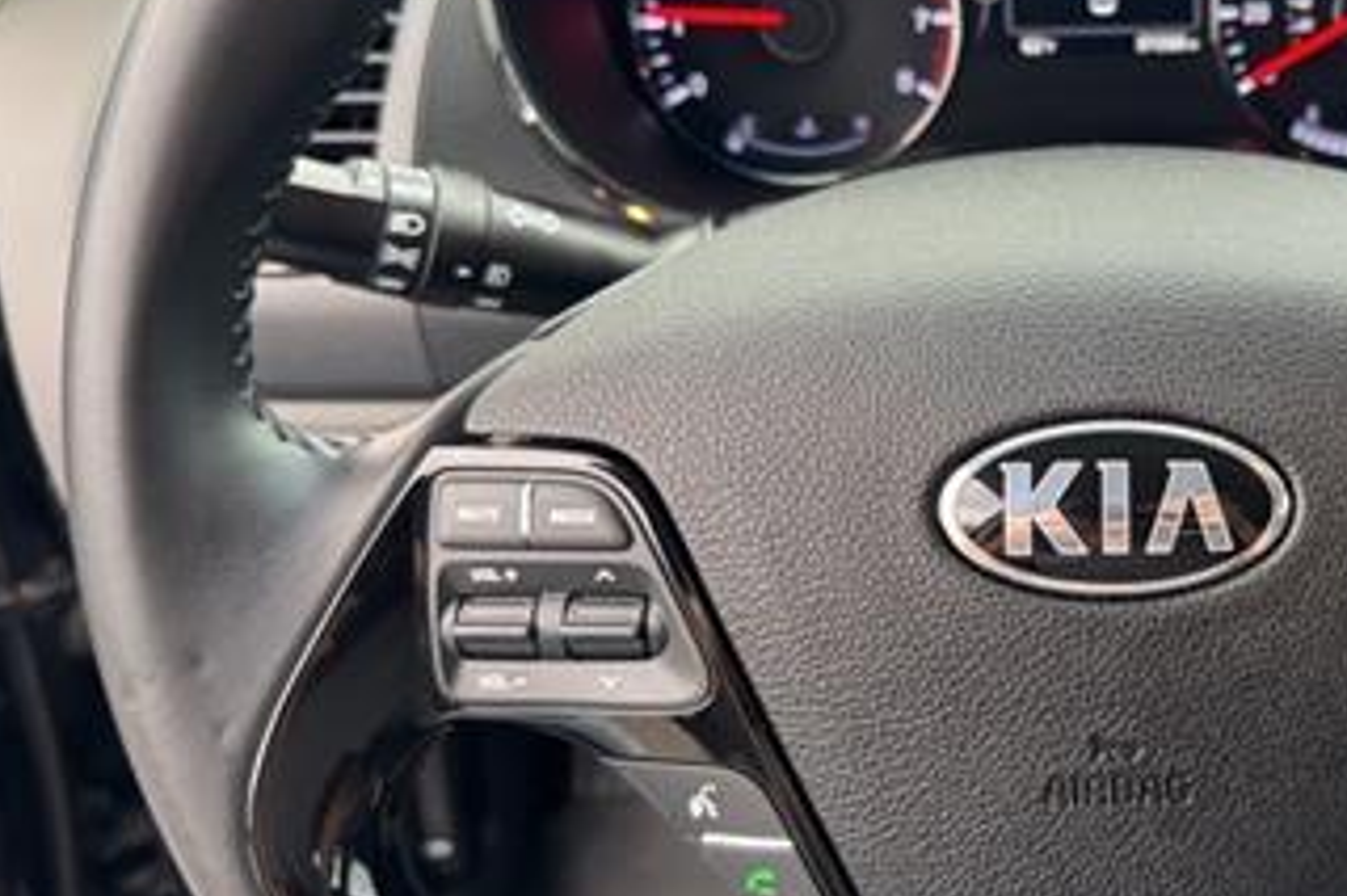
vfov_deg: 27.0
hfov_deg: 37.7
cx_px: 1132
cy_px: 408
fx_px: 1870
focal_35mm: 50
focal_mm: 6.76
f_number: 1.78
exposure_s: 1/82
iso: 200
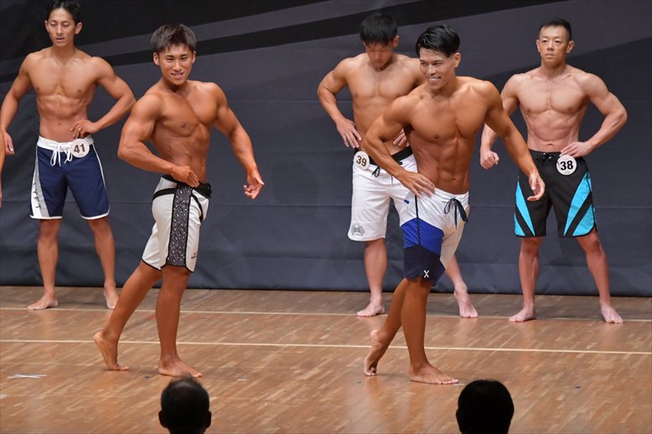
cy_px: 217
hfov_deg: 7.2
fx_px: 5159
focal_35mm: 285
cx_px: 326
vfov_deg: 4.8
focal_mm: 190
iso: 6400
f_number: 5.6
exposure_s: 1/400
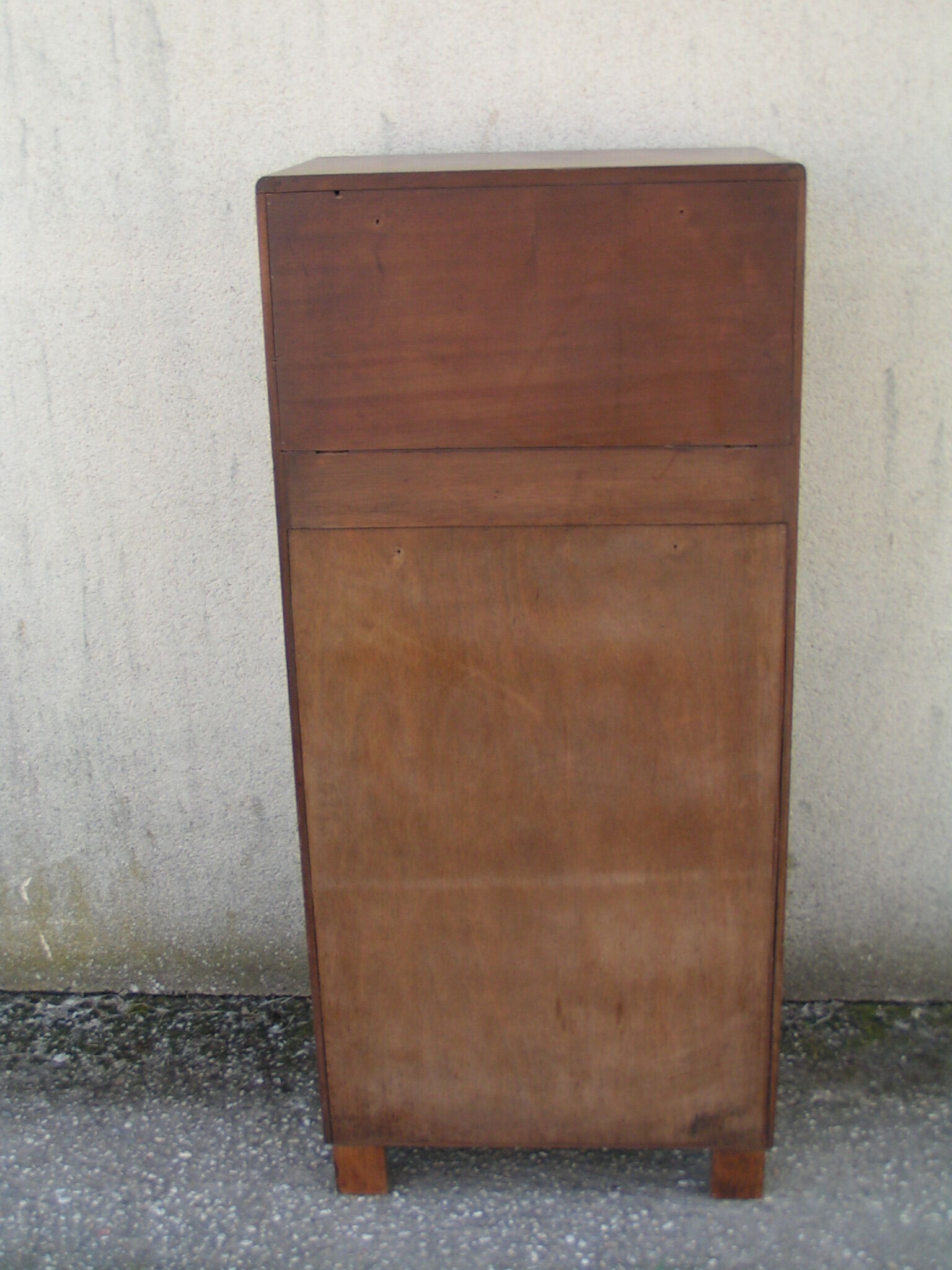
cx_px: 476
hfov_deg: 33.6
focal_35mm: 43
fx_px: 1577
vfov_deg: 43.9
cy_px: 635
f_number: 3.5
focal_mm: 6.6
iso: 50
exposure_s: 1/100
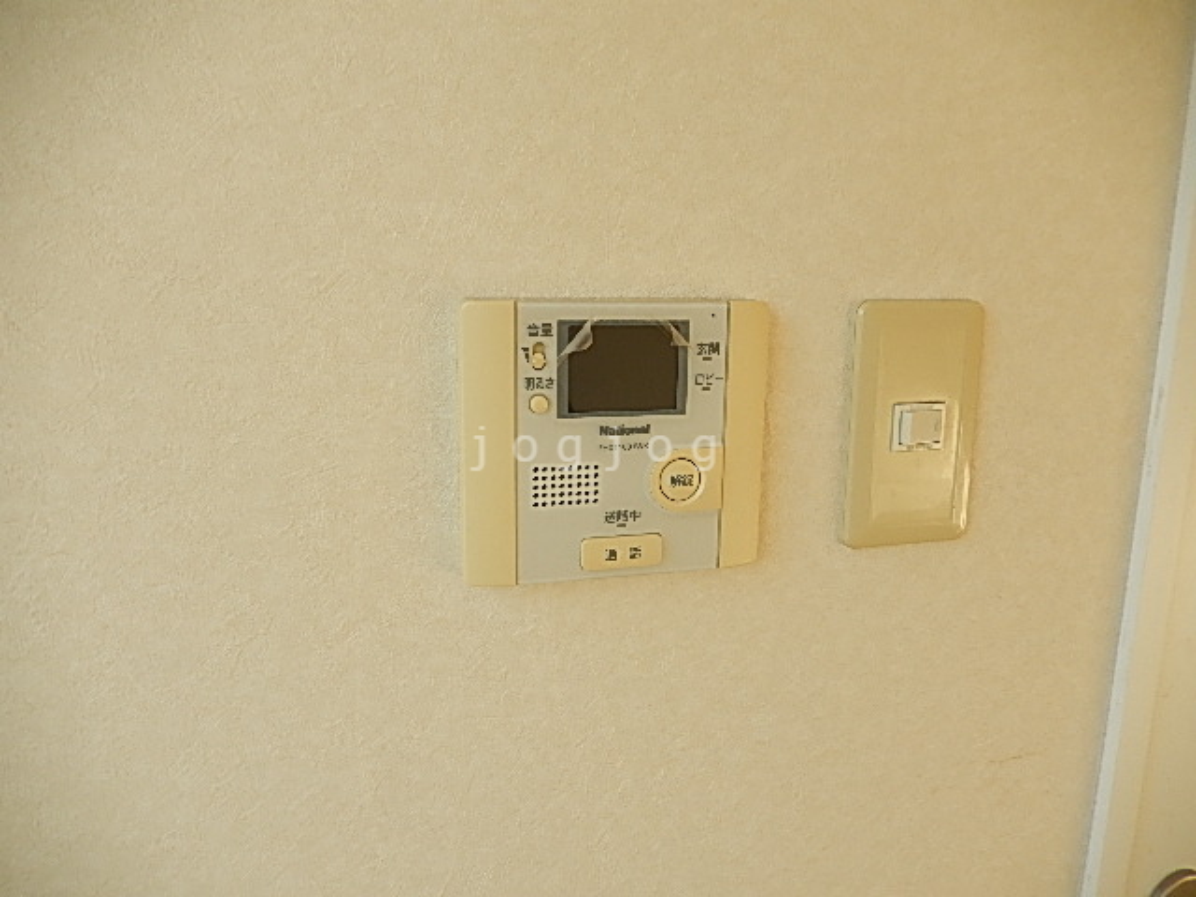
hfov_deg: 69.4
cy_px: 448
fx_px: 864
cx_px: 598
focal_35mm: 25
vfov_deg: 54.9
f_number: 3.4
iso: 125
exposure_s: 1/200
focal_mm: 4.5
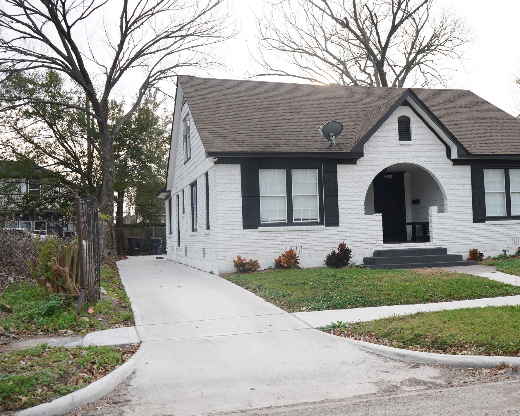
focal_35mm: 39
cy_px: 206
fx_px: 600
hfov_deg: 46.6
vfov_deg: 38.2
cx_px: 311
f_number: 6.3
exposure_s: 1/125
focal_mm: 34
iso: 200
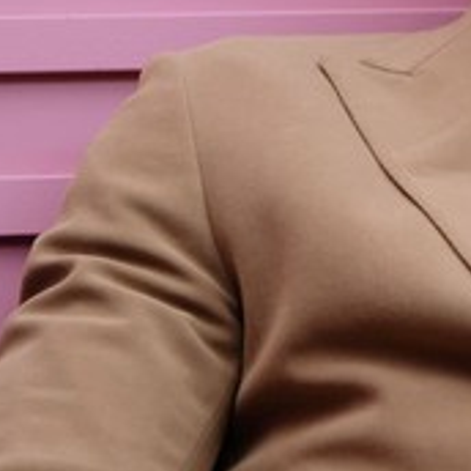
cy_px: 70
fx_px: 4033
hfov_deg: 6.6
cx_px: 701
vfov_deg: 6.7
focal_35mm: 262
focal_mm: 55
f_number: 3.2
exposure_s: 1/500
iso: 640
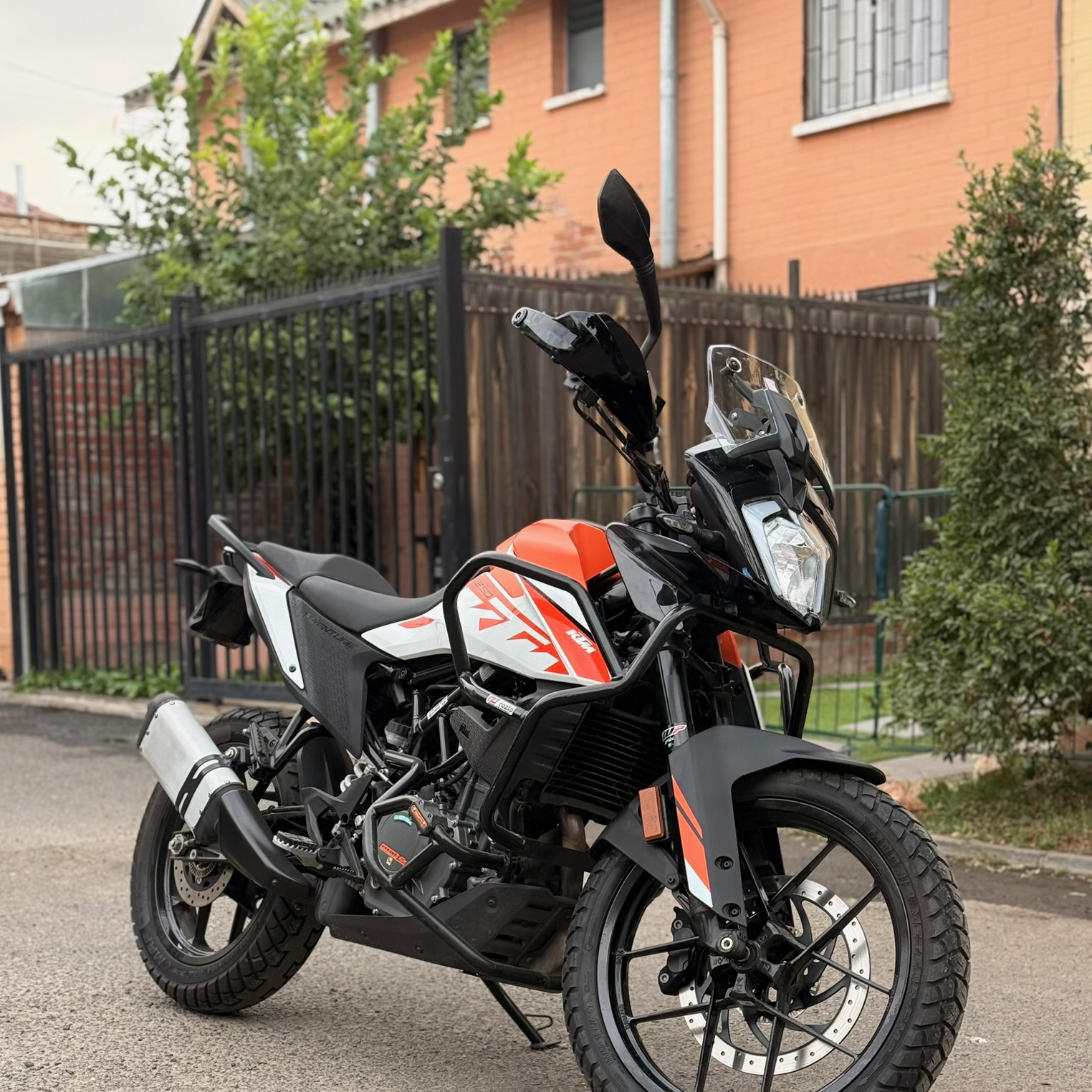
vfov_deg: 29.9
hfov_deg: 30.0
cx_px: 544
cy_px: 714
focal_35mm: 57
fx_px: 2034
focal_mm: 6.76
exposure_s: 1/60
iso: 160
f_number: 1.78
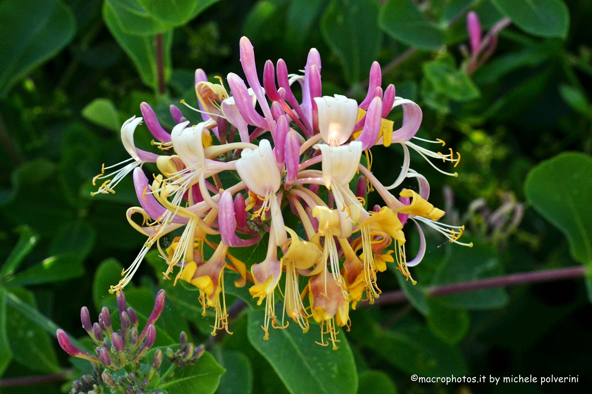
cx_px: 296
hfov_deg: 15.2
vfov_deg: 10.2
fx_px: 2219
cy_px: 197
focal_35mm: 135
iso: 400
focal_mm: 90
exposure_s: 1/250
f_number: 16
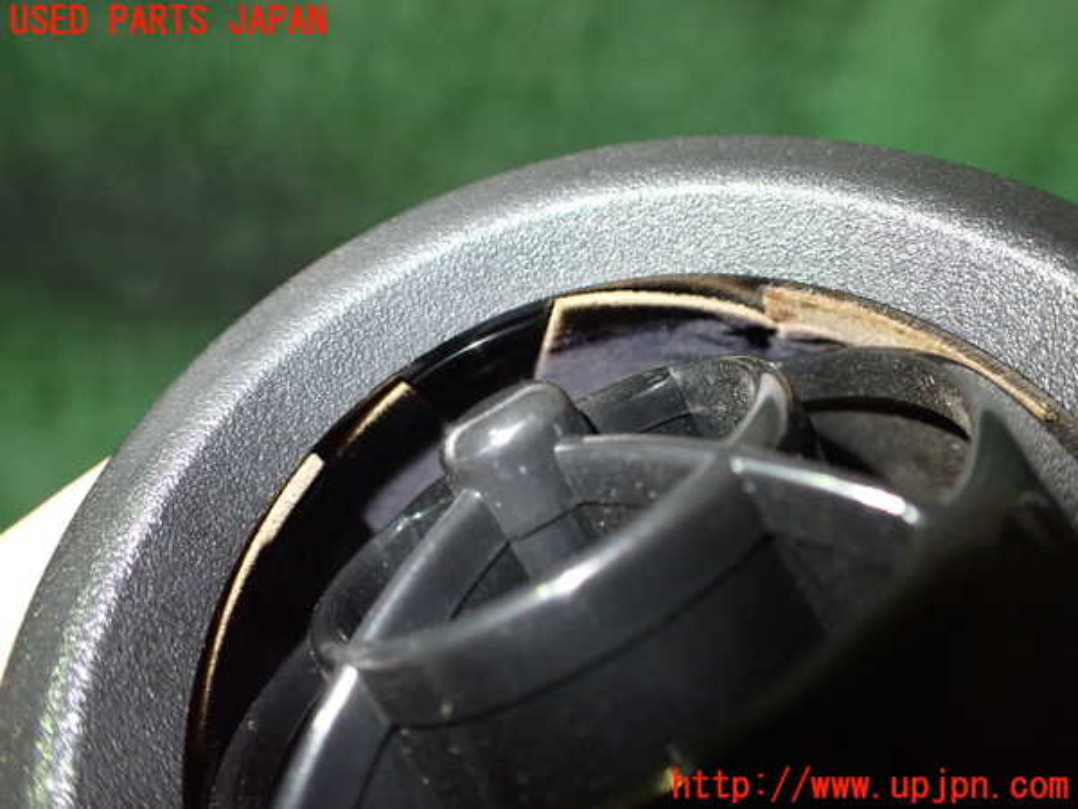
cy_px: 404
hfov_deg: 60.0
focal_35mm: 30
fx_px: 934
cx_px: 539
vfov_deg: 46.8
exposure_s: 1/80
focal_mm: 5.4
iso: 800
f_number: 2.3
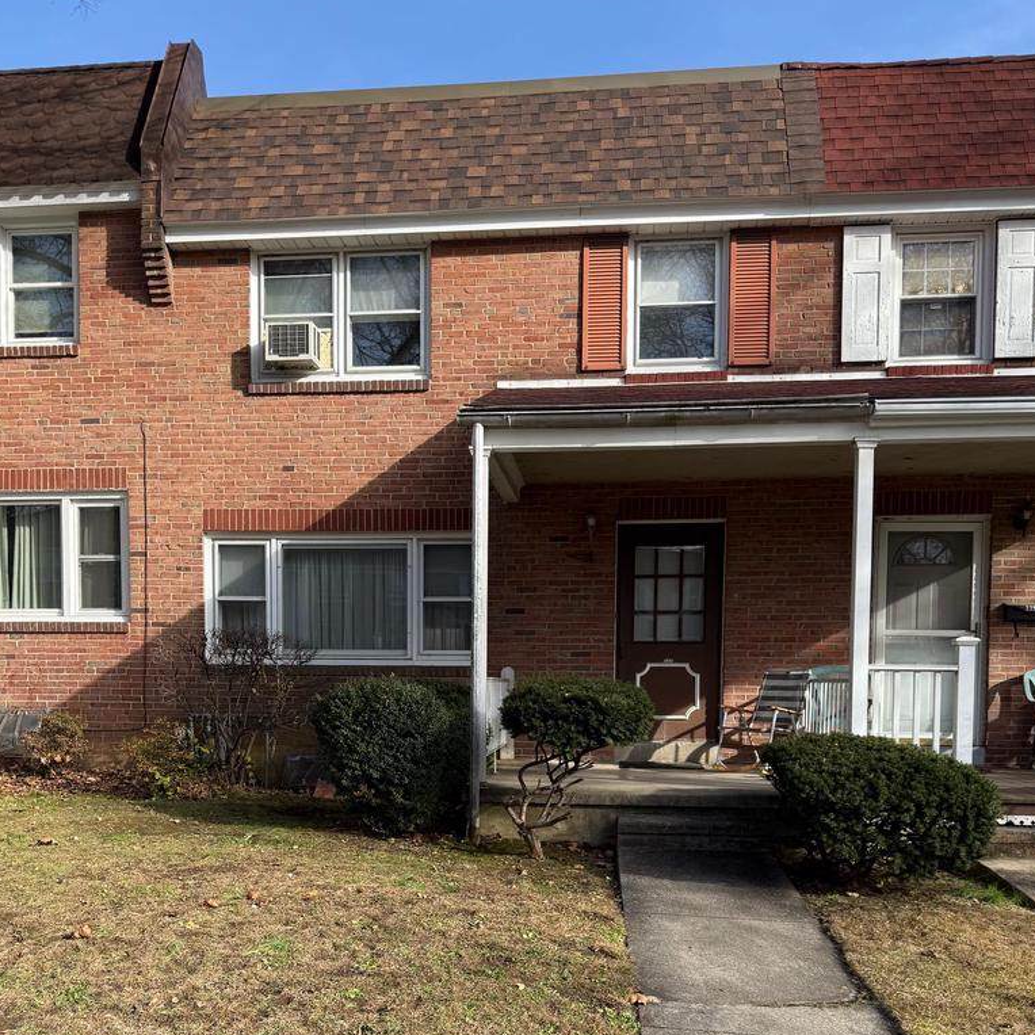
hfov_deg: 54.0
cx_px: 497
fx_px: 1015
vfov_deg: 52.6
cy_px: 721
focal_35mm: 30
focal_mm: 6.76
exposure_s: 1/1553
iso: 80
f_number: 1.78
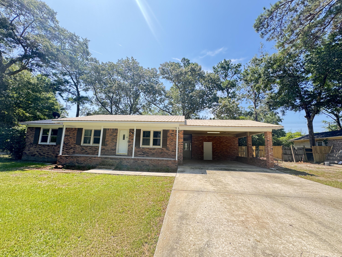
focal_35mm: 14
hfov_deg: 102.1
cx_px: 171
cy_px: 128
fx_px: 138
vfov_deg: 85.7
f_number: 2.2
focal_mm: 2.22
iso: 40
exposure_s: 1/243
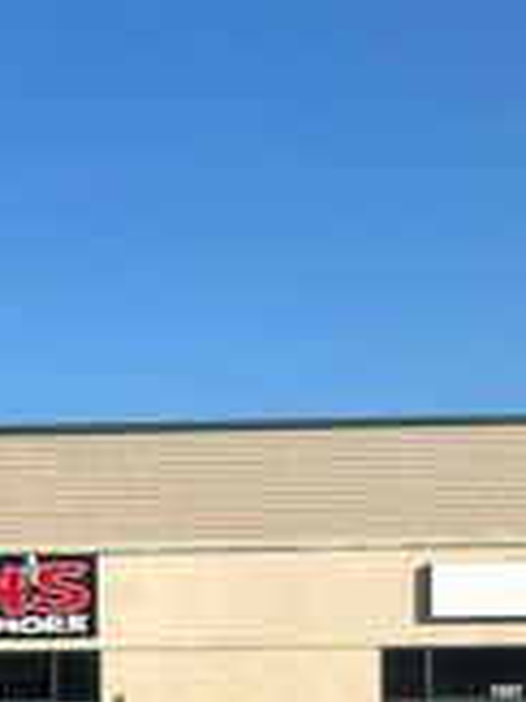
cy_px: 700
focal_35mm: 80
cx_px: 30
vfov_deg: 23.4
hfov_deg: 18.1
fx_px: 1623
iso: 50
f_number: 1.6
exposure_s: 1/2857
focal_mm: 5.96
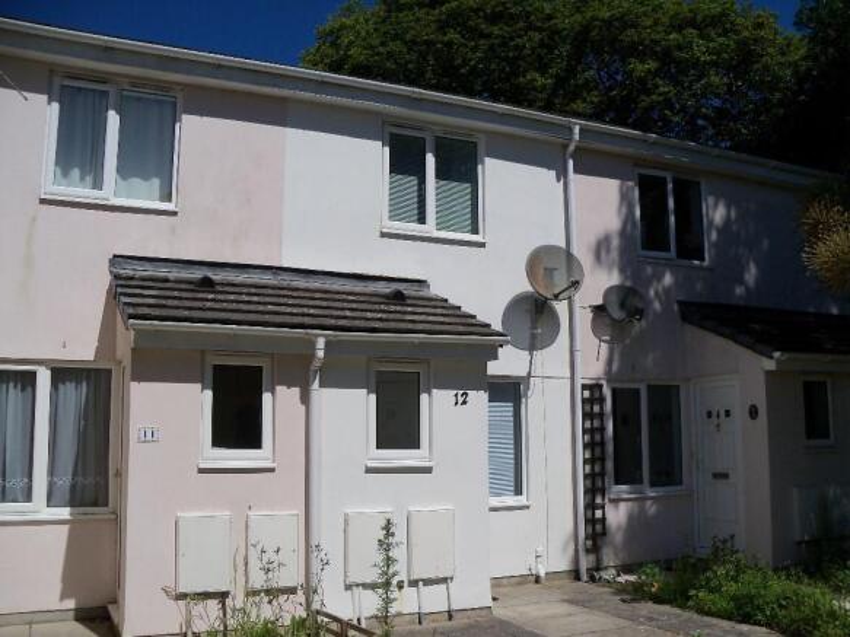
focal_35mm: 35
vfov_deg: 40.7
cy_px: 318
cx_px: 425
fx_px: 859
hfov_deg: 52.6
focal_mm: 6.2
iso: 80
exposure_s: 1/1000
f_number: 6.2
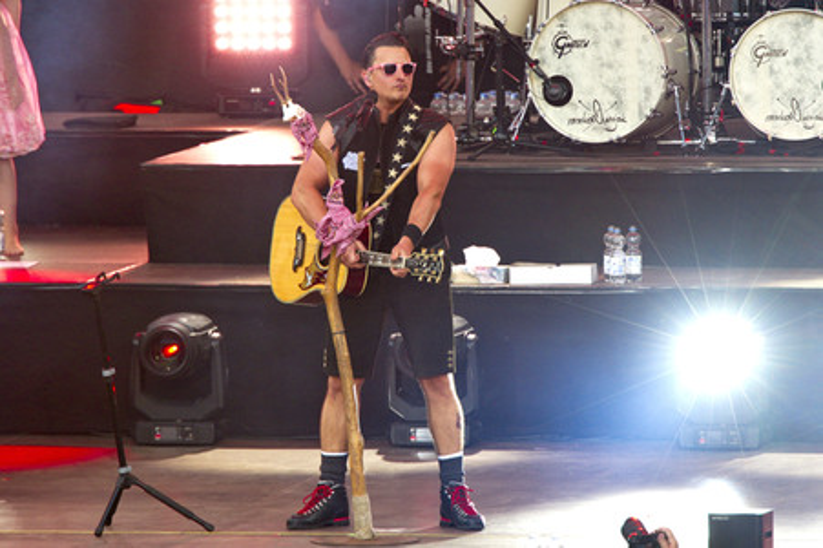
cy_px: 274
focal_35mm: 500
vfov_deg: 2.7
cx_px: 412
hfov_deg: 4.1
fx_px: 11422
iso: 1600
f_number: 5.6
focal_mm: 500
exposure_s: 1/200
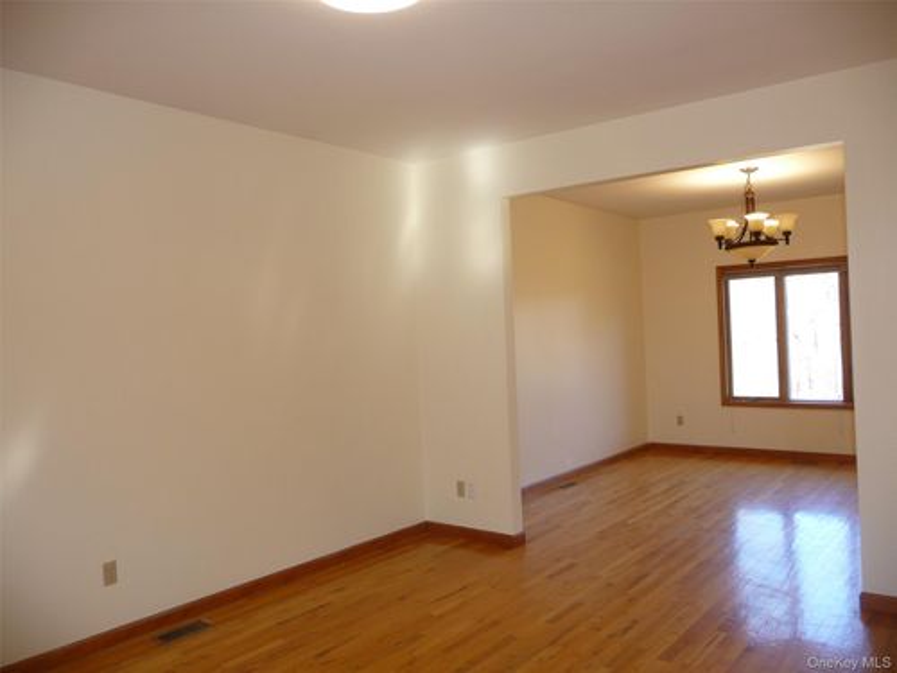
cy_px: 336
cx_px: 448
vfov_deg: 49.7
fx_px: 726
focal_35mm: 28
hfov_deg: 63.4
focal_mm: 4.7
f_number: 3.3
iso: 125
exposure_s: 1/30
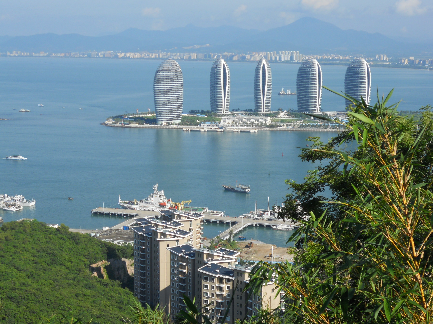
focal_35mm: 66
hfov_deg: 29.4
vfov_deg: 22.3
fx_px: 826
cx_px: 213
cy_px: 161
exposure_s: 1/500
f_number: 5.3
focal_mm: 11.7
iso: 80
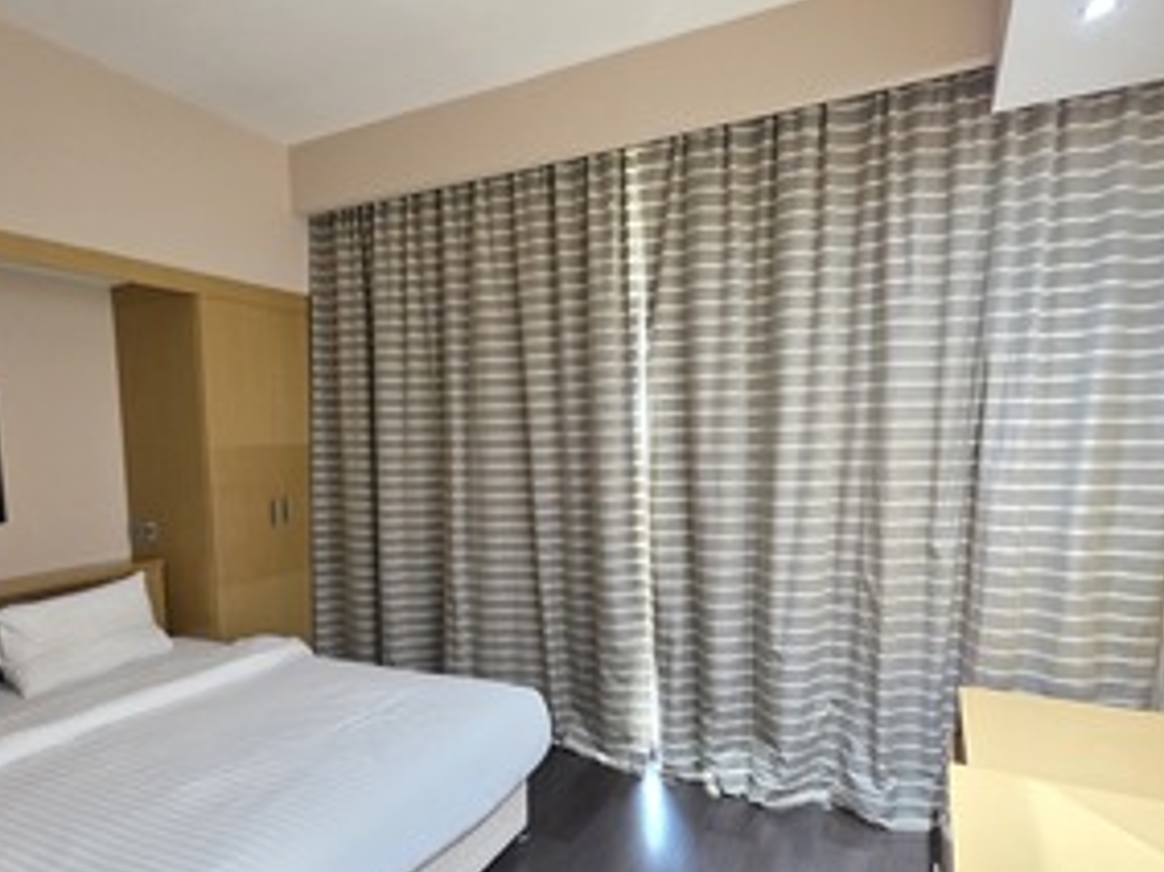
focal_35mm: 21
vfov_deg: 62.5
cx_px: 487
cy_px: 549
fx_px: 706
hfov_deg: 78.4
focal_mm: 2.2
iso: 1000
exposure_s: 1/33.3
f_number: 1.9
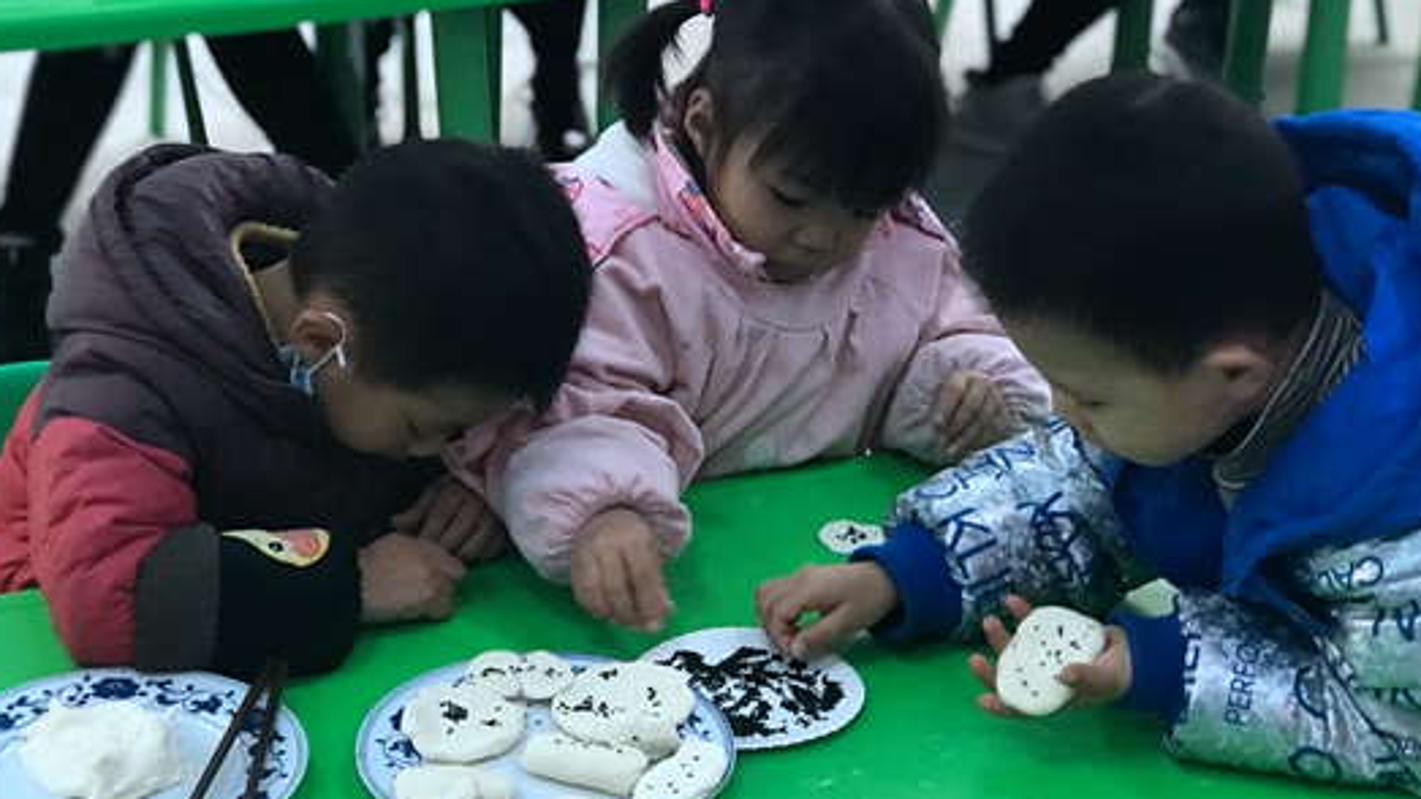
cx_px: 658
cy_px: 448
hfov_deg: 27.9
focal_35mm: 76
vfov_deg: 15.9
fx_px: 2863
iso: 320
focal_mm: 6.6
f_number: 2.8
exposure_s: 1/50
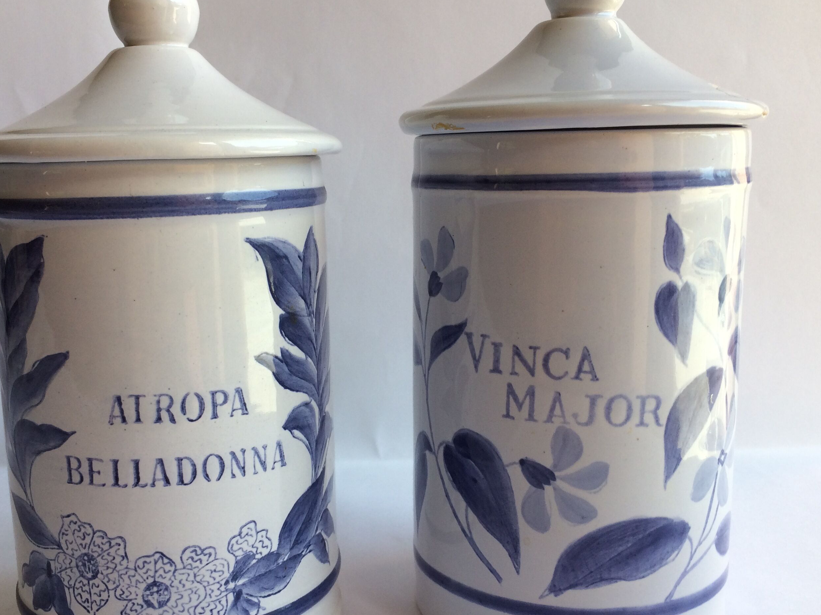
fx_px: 901
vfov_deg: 37.7
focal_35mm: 38
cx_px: 367
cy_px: 324
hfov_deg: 48.9
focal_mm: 4.15
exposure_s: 1/246
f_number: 2.2
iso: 32
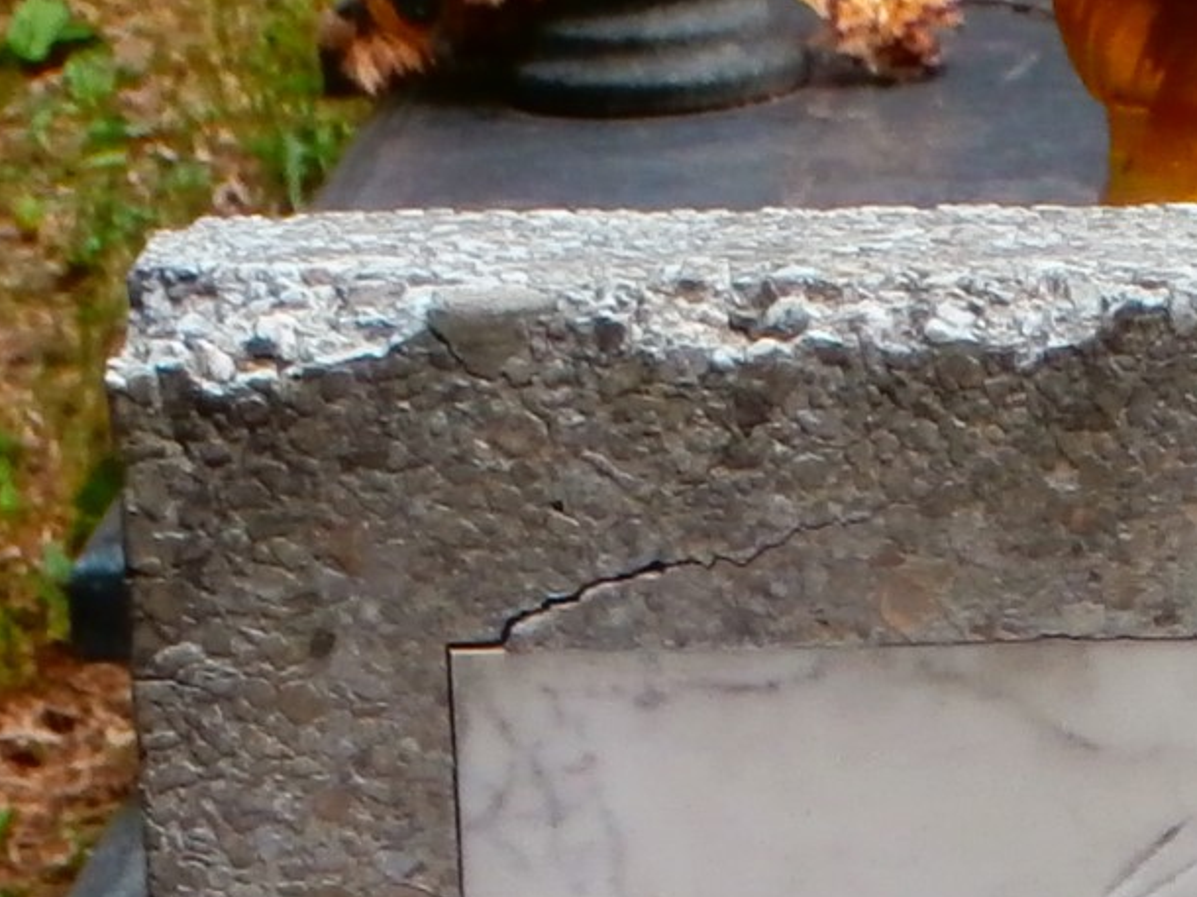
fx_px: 9678
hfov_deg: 7.0
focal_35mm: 280
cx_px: 1400
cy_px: 1619
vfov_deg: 5.2
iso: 100
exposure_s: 1/160
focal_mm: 10.11
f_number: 4.5
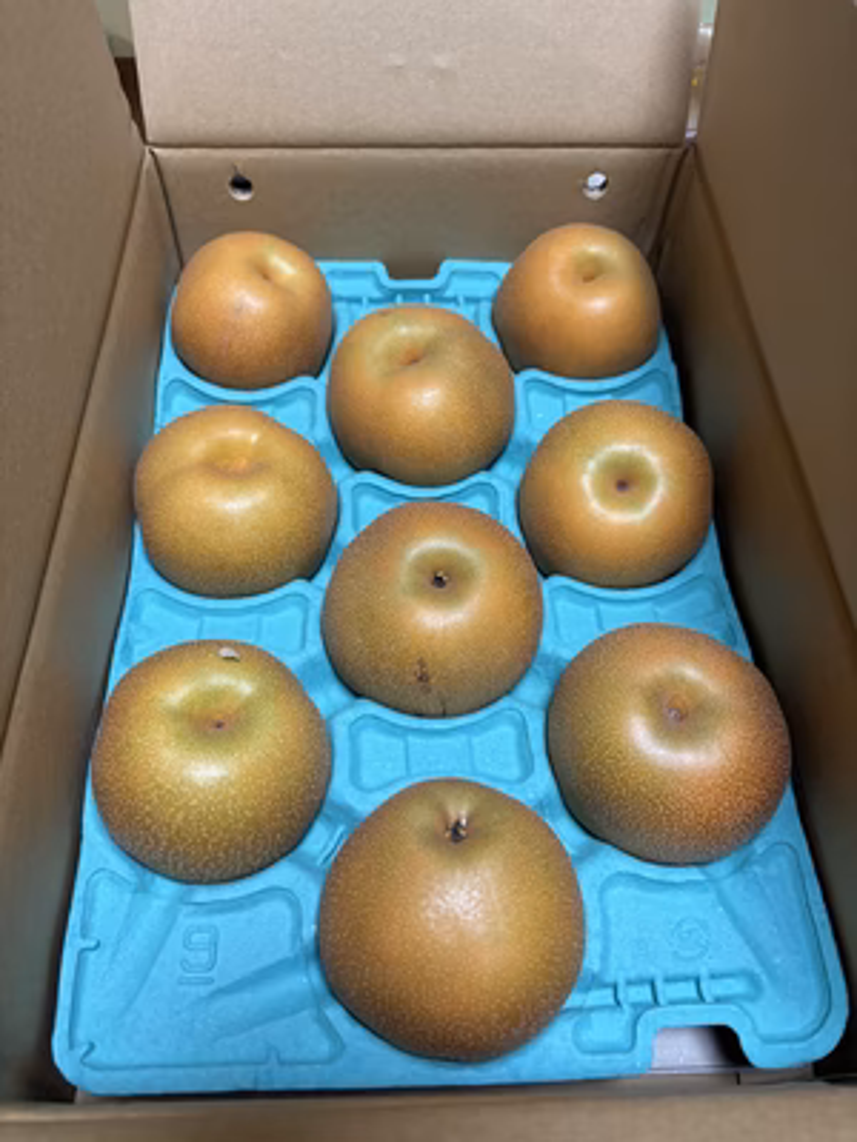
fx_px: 858
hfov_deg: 53.1
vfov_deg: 67.3
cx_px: 428
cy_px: 571
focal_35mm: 26
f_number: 1.6
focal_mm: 5.96
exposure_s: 1/50
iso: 160
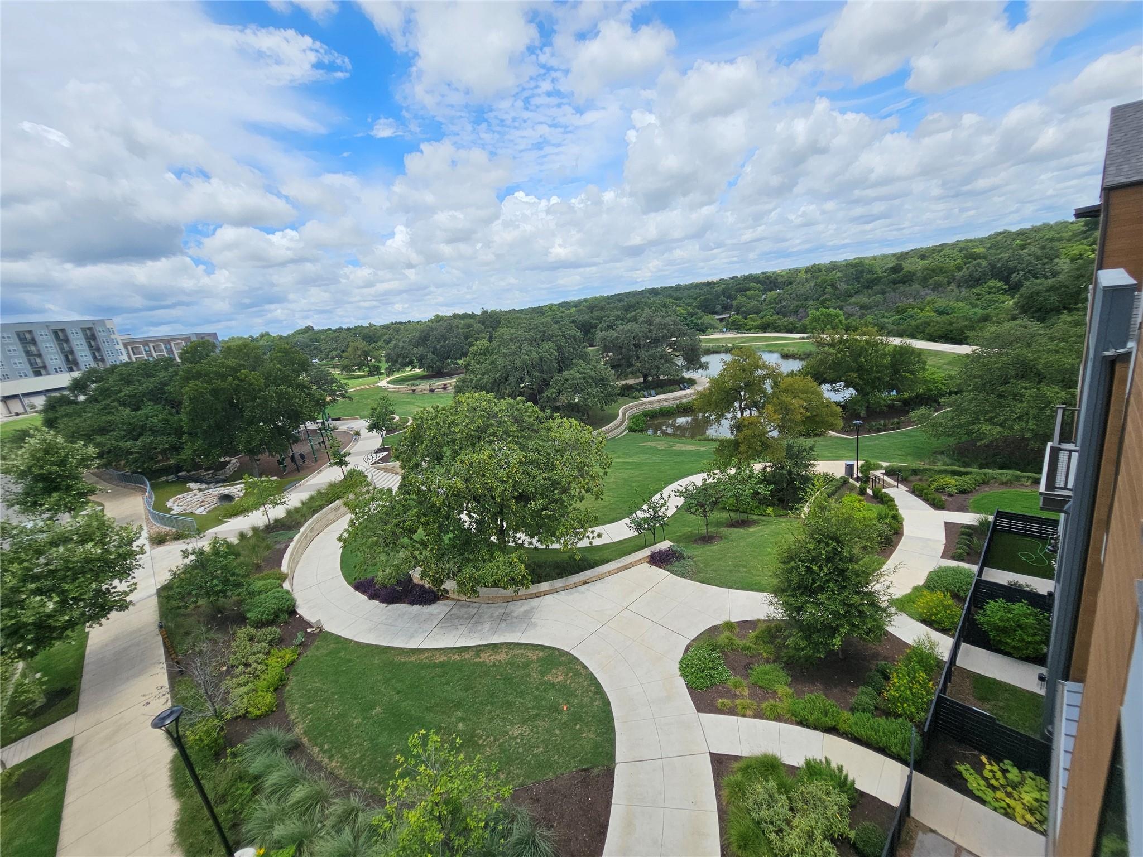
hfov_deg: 106.2
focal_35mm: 13
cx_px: 572
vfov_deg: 89.9
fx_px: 429
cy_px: 428
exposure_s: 1/3100
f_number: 2.2
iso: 50
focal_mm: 2.2
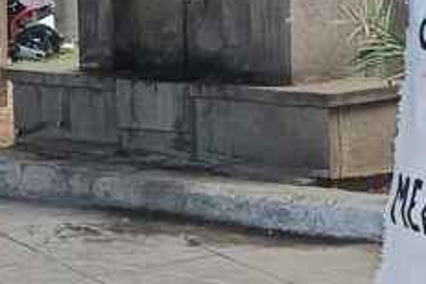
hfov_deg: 20.0
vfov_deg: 16.2
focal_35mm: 83
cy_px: 18
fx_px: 982
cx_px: 692
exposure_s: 1/100
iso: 66
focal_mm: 5.31
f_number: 1.7
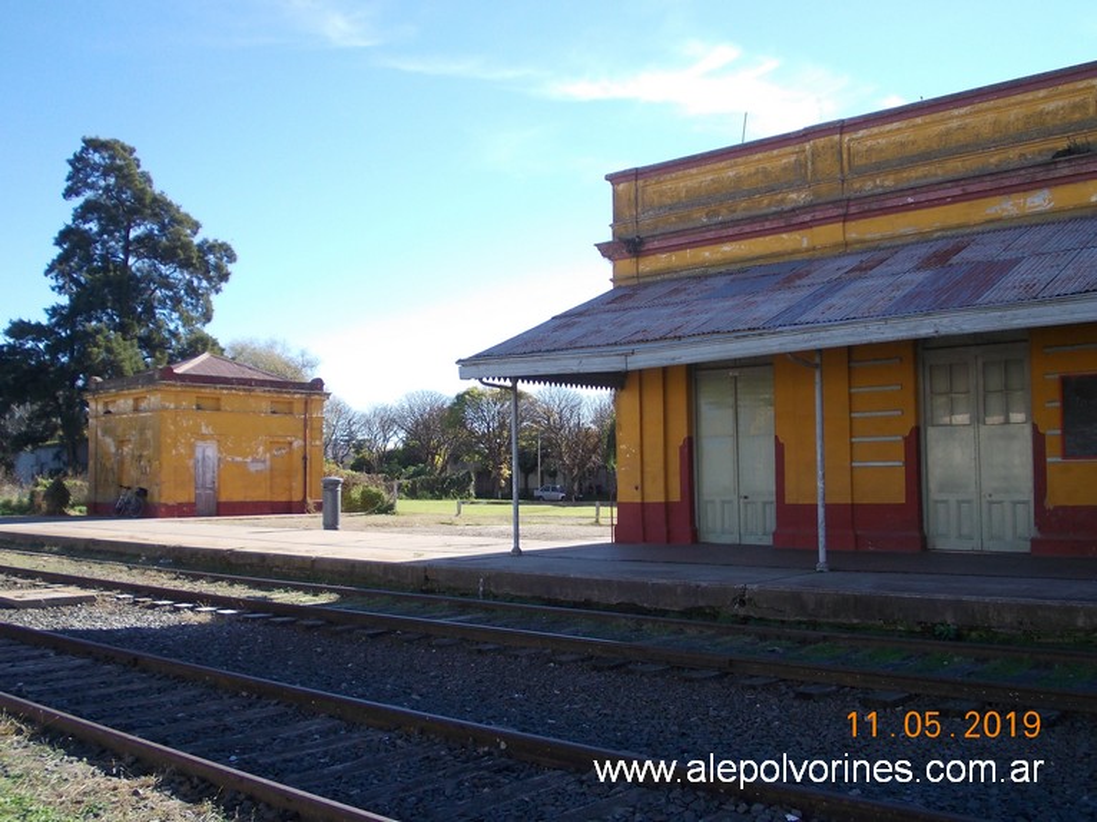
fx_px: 1204
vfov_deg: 37.7
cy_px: 411
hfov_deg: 49.0
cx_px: 548
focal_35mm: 38
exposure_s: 1/500
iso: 80
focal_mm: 5.3
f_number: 3.1
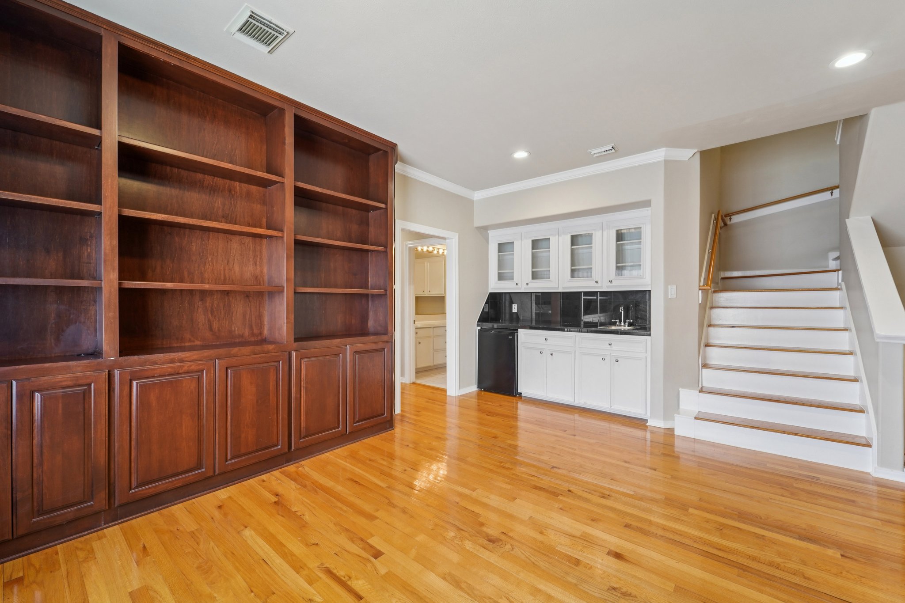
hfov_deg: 104.3
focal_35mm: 14
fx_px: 352
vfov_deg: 81.2
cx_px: 452
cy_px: 302
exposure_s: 1/20
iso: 500
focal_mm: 14
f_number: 8
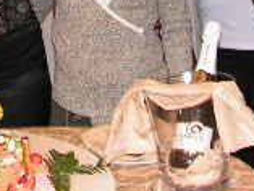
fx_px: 1079
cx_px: 120
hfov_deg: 13.4
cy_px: -97
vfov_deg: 9.8
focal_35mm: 147
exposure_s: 1/40
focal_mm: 6
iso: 200
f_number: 3.2
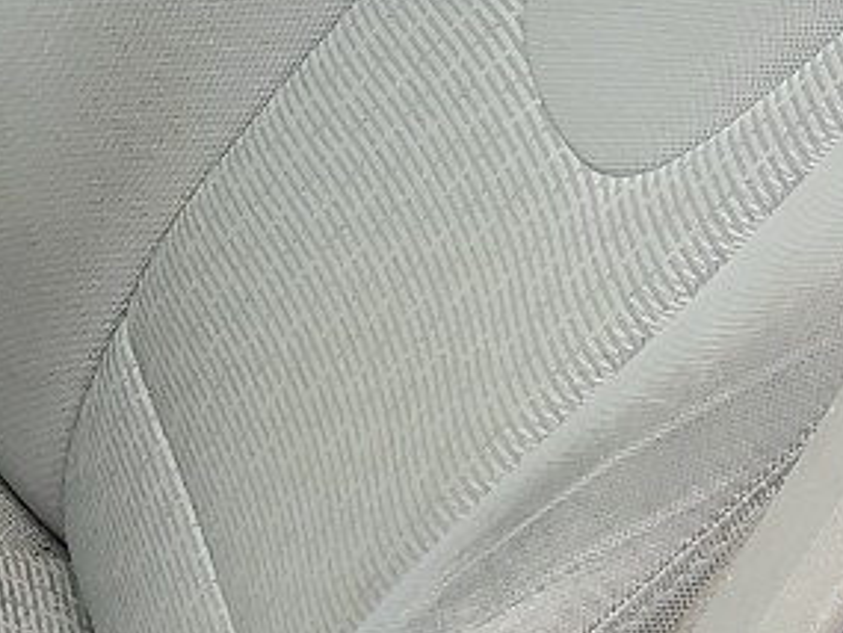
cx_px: -731
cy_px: 172
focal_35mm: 146
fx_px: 3557
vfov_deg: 10.2
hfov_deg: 12.3
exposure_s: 1/370
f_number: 1.5
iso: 50
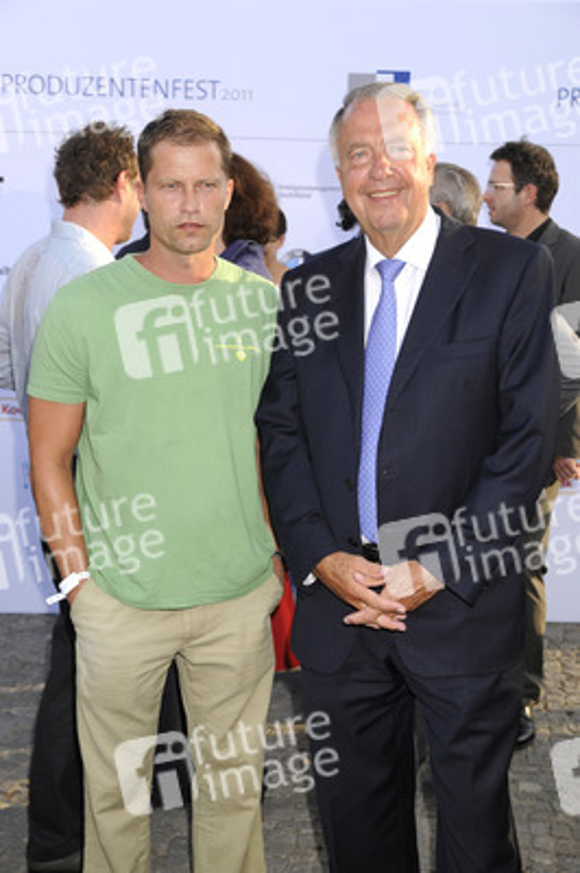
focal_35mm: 48
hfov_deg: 28.0
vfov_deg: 41.1
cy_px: 436
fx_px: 1162
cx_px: 290
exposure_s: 1/200
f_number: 5.6
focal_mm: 48
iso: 320
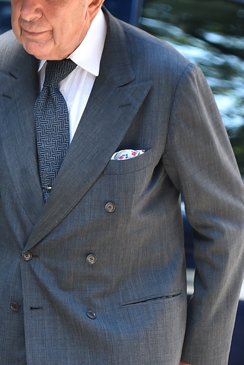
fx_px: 5494
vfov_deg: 3.8
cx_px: 21
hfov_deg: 2.5
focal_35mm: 541
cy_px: 343
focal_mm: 200
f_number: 5.3
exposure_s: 1/400
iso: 1000
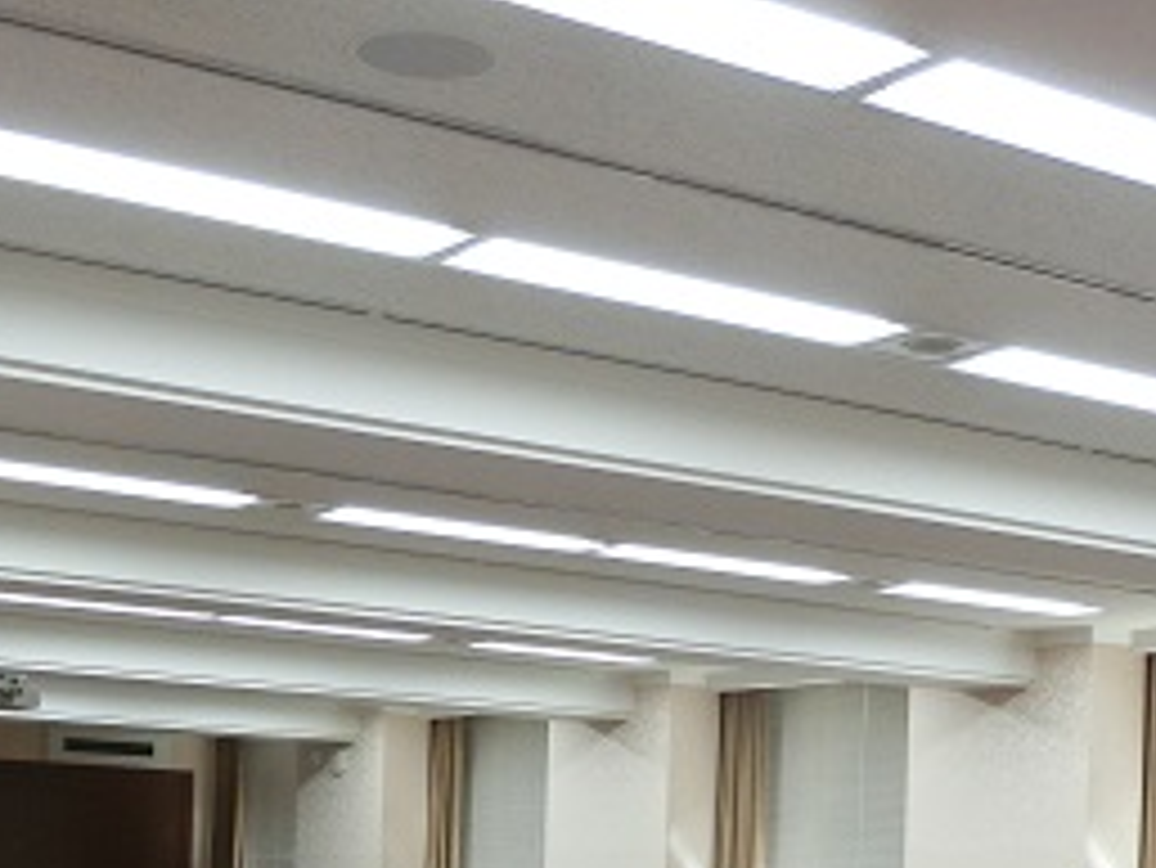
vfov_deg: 19.2
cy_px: 940
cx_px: 661
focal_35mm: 74
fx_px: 2472
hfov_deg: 26.3
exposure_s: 1/40
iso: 400
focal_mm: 6
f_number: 3.9
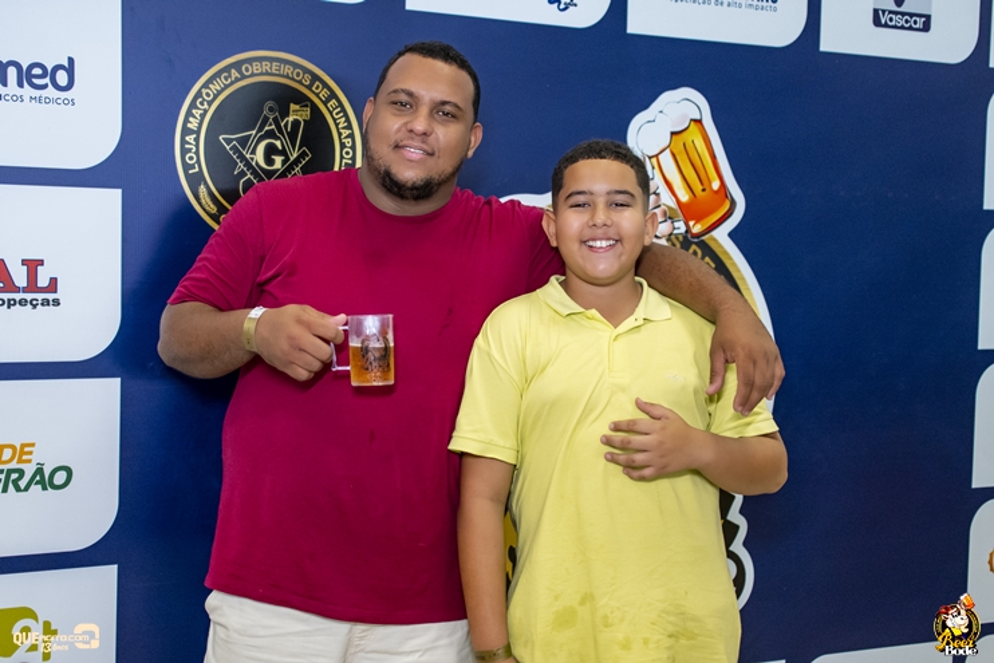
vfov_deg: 25.8
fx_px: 1450
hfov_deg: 37.8
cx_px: 497
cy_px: 332
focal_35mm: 52
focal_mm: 35
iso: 2000
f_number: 2.5
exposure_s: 1/640
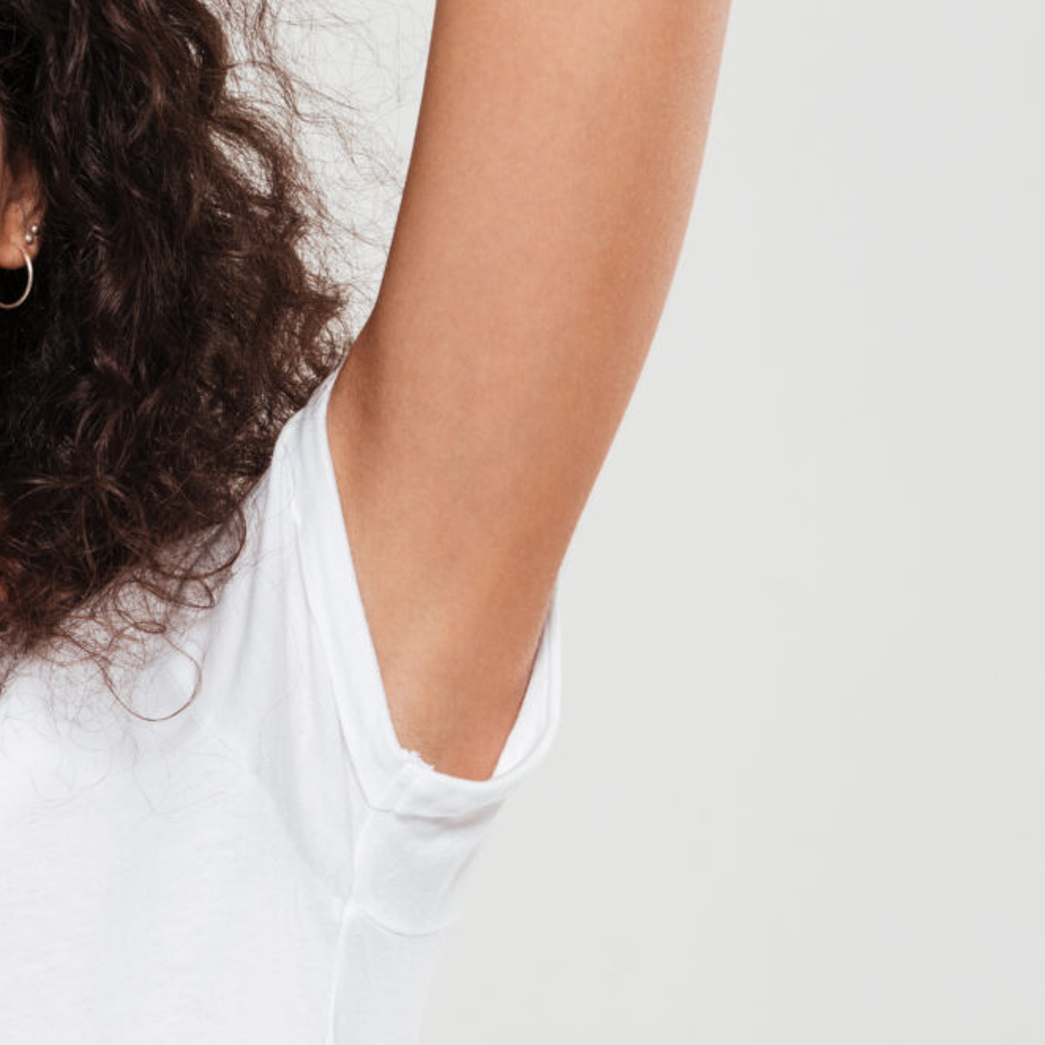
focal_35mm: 138
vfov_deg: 12.7
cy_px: 541
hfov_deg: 12.3
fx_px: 4713
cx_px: -284
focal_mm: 42
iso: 80
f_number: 6.3
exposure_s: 1/160
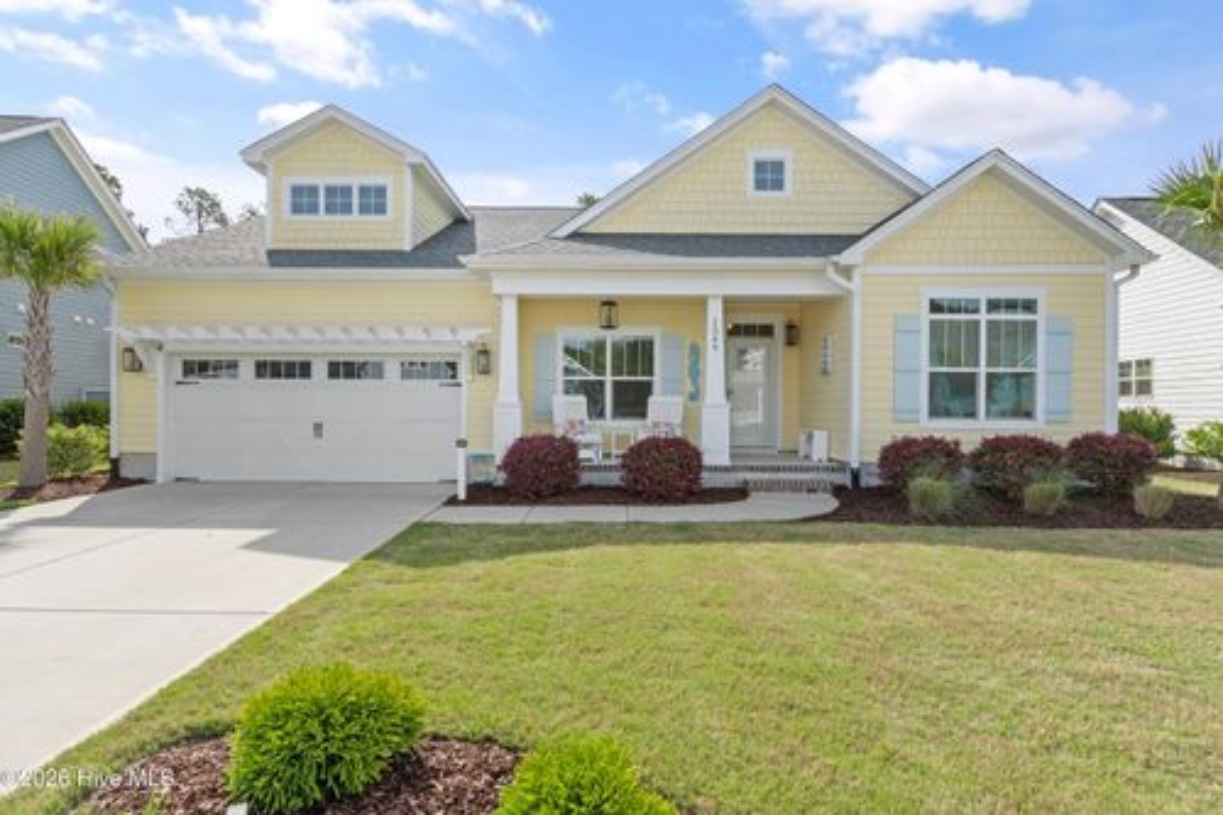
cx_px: 612
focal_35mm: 21
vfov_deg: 59.5
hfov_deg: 81.2
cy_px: 408
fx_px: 713
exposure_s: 1/125
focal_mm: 14
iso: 100
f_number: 5.6
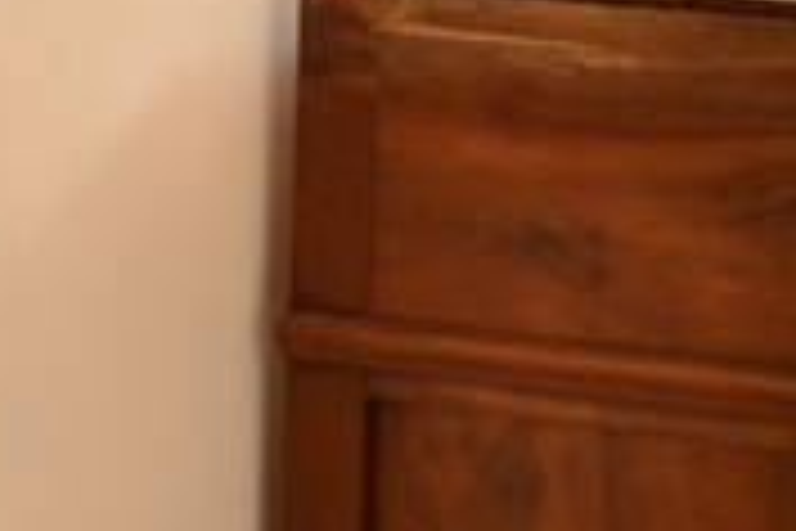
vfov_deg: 6.5
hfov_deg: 10.1
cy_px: -691
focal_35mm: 203
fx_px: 4488
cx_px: 459
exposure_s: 1/5
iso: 100
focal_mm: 24
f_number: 3.8
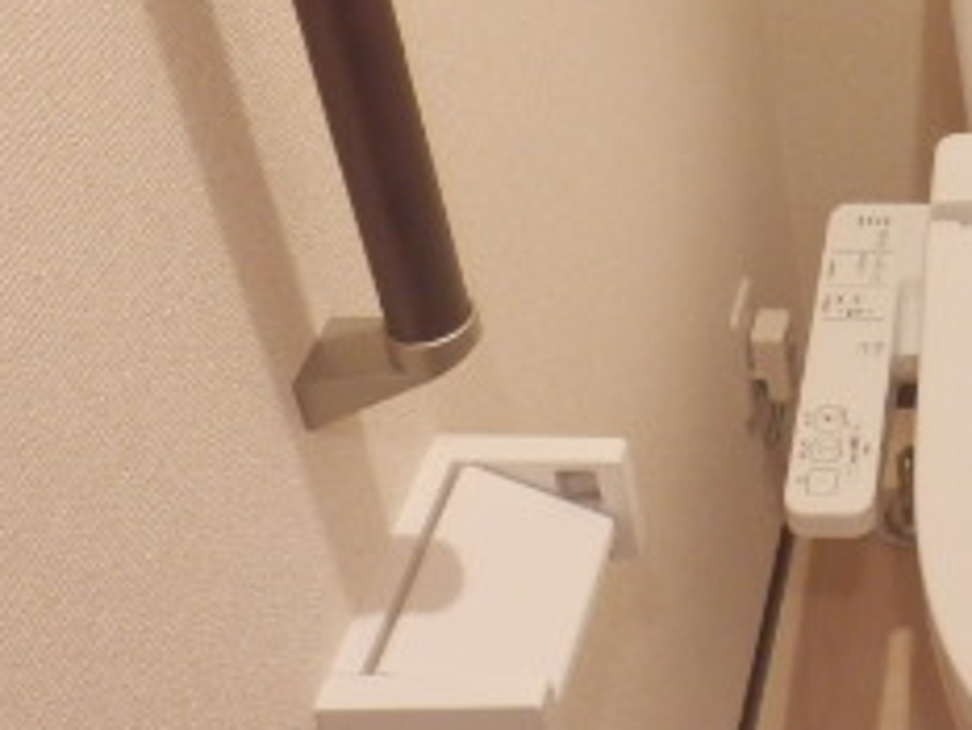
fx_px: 1854
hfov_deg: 26.6
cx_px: 1122
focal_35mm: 66
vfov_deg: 21.7
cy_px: 54
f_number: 3
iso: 400
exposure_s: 1/30
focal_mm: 4.2
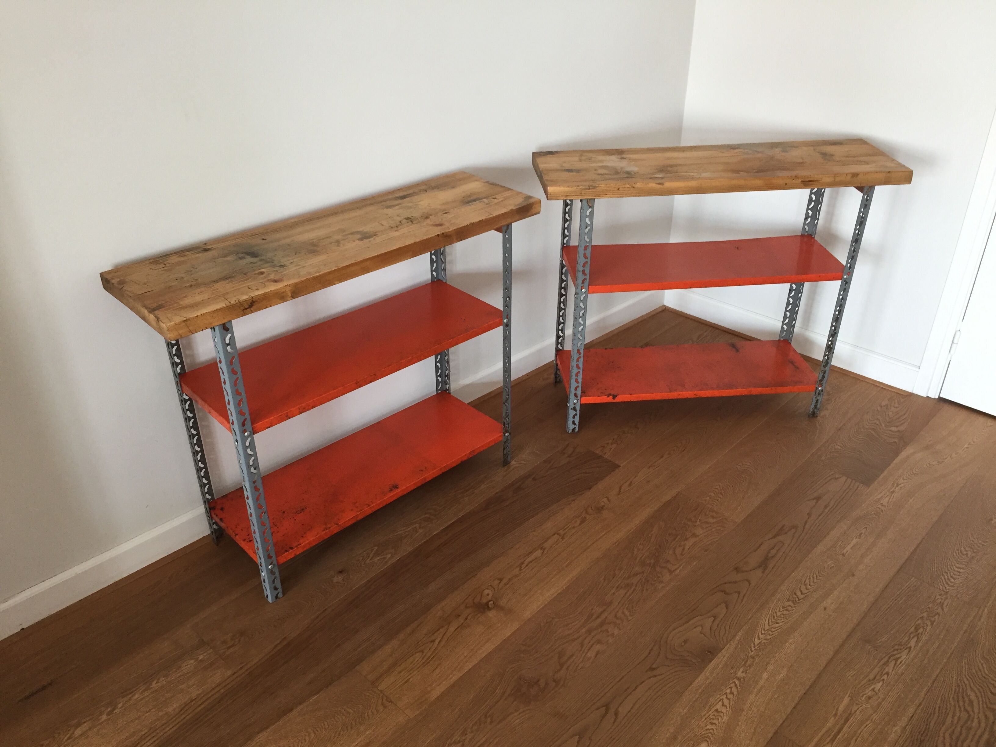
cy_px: 374
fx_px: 834
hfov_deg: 61.7
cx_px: 498
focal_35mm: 29
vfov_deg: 48.2
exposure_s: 1/33
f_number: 2.2
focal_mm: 4.15
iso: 80
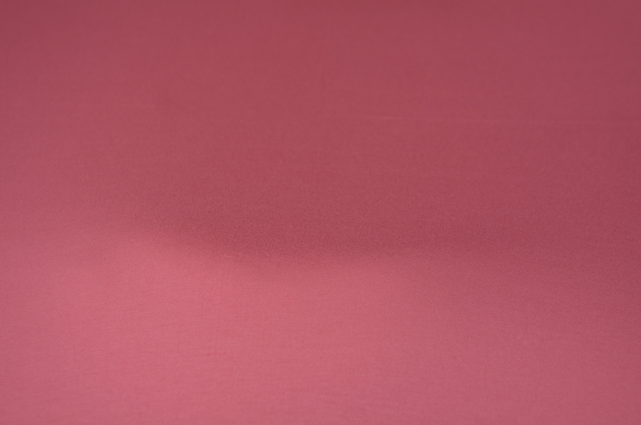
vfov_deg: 22.5
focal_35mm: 60
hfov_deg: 33.5
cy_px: 212
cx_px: 320
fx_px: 1066
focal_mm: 40
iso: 200
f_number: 4
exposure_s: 1/100
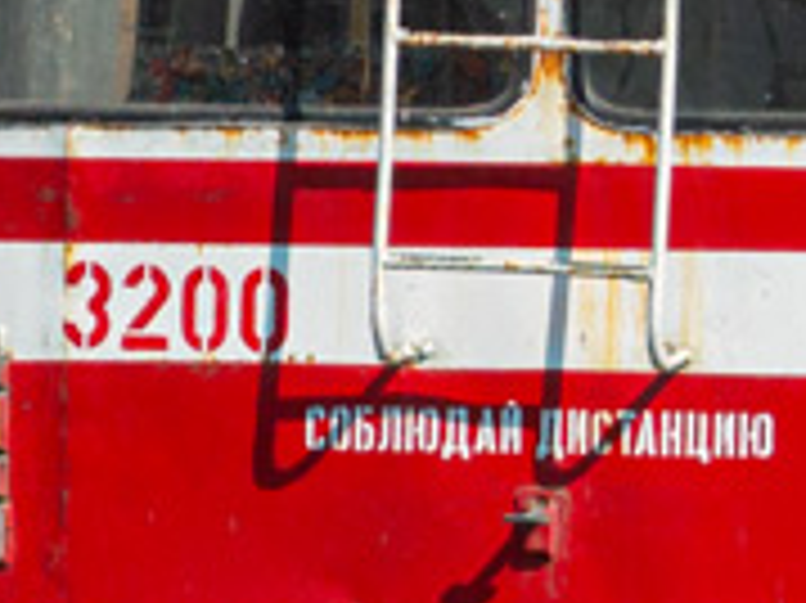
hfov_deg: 3.3
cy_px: -686
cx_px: 675
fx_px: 14077
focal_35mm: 605
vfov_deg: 2.4
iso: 100
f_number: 7.1
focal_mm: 50
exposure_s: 1/1000
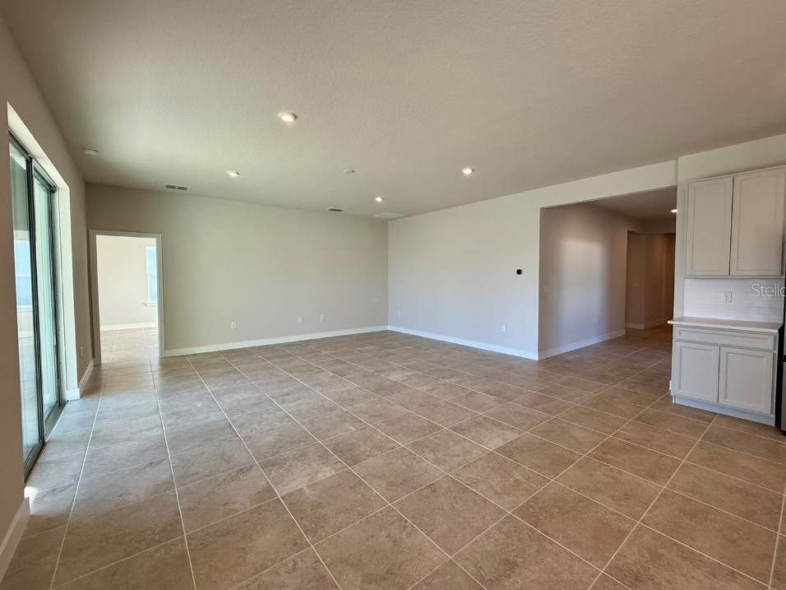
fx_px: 341
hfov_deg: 98.1
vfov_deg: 81.7
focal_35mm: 15
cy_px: 290
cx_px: 408
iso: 64
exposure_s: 1/120
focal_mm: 2.22
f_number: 2.2
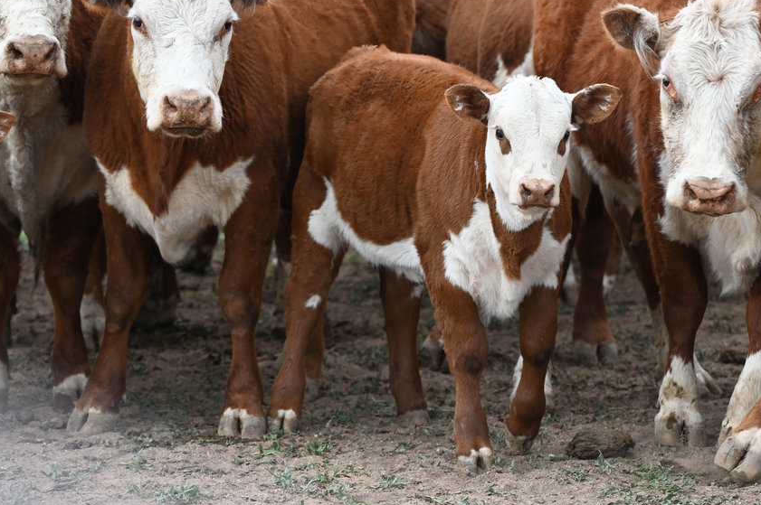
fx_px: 4245
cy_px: 237
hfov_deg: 10.2
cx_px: 430
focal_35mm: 201
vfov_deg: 6.8
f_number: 5
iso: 200
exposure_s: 1/500
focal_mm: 165
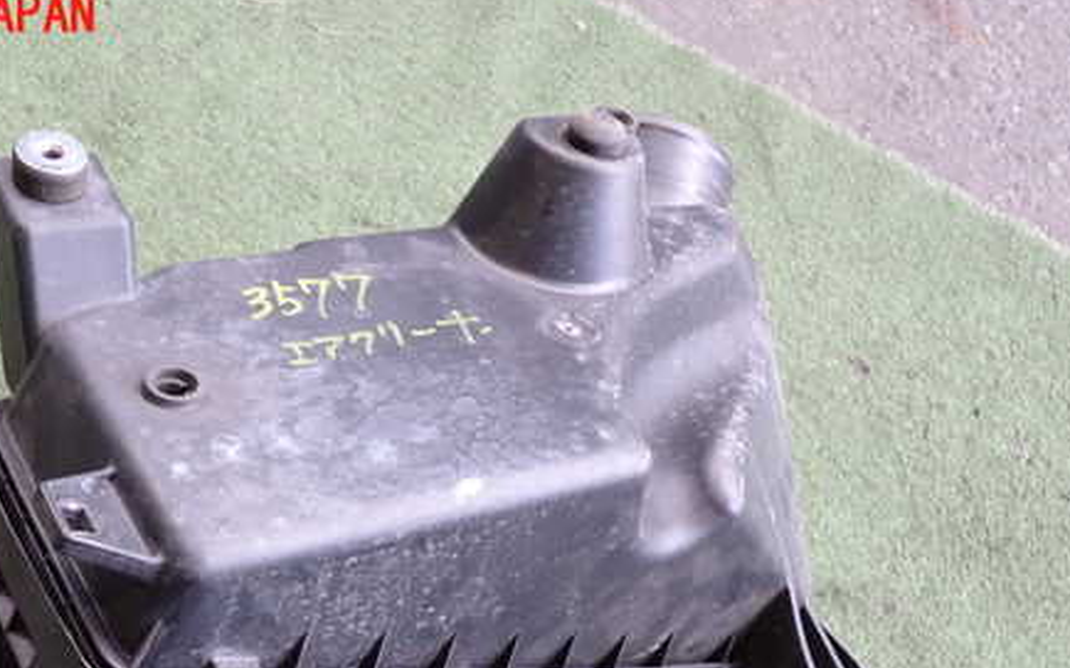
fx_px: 1283
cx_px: 387
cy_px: 540
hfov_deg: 44.8
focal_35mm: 44
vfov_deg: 28.5
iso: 200
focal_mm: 5.4
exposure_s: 1/60
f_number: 2.3
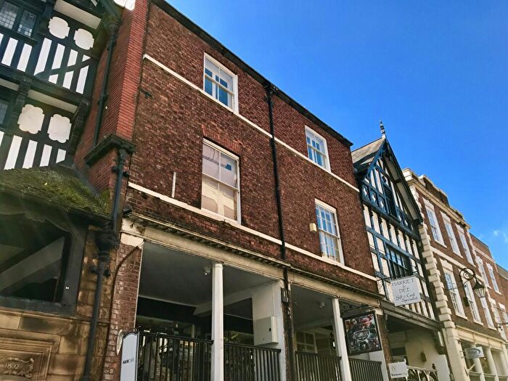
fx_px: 411
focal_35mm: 28
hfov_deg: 63.4
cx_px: 254
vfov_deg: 49.7
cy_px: 190
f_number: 1.8
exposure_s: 1/847
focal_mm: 3.99
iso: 20
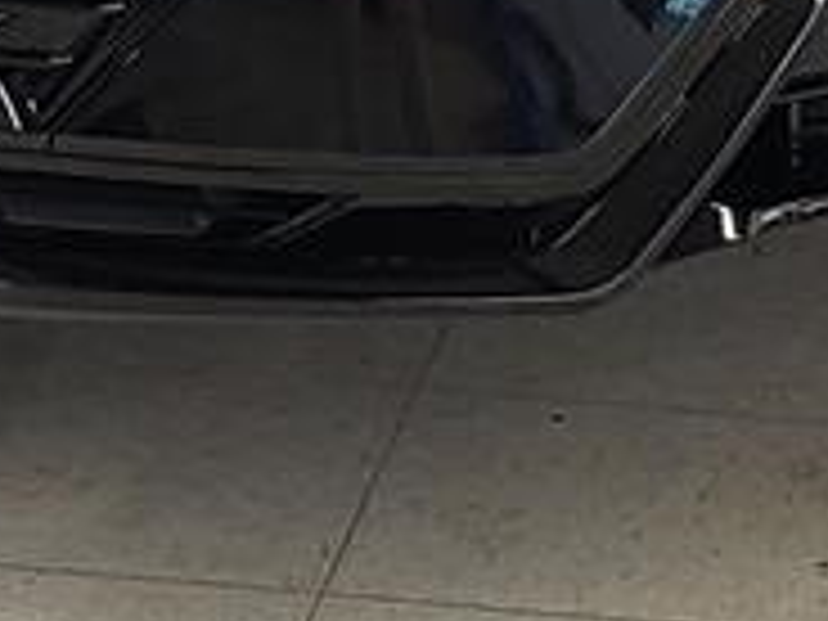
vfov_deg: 9.3
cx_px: 72
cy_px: -788
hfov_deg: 13.5
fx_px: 3468
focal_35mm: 145
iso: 160
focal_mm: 4.3
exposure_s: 1/60
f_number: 2.4
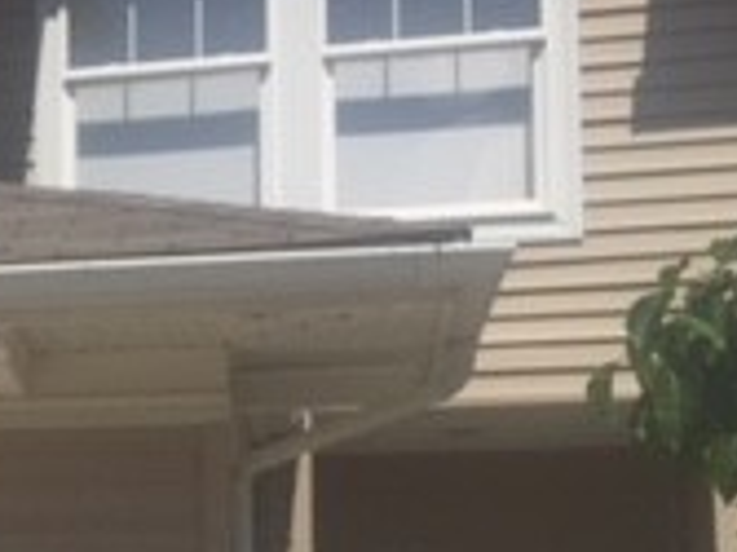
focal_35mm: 111
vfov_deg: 13.2
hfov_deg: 15.7
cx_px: -490
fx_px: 2362
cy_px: 530
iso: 32
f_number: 2.2
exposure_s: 1/4950
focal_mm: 4.15
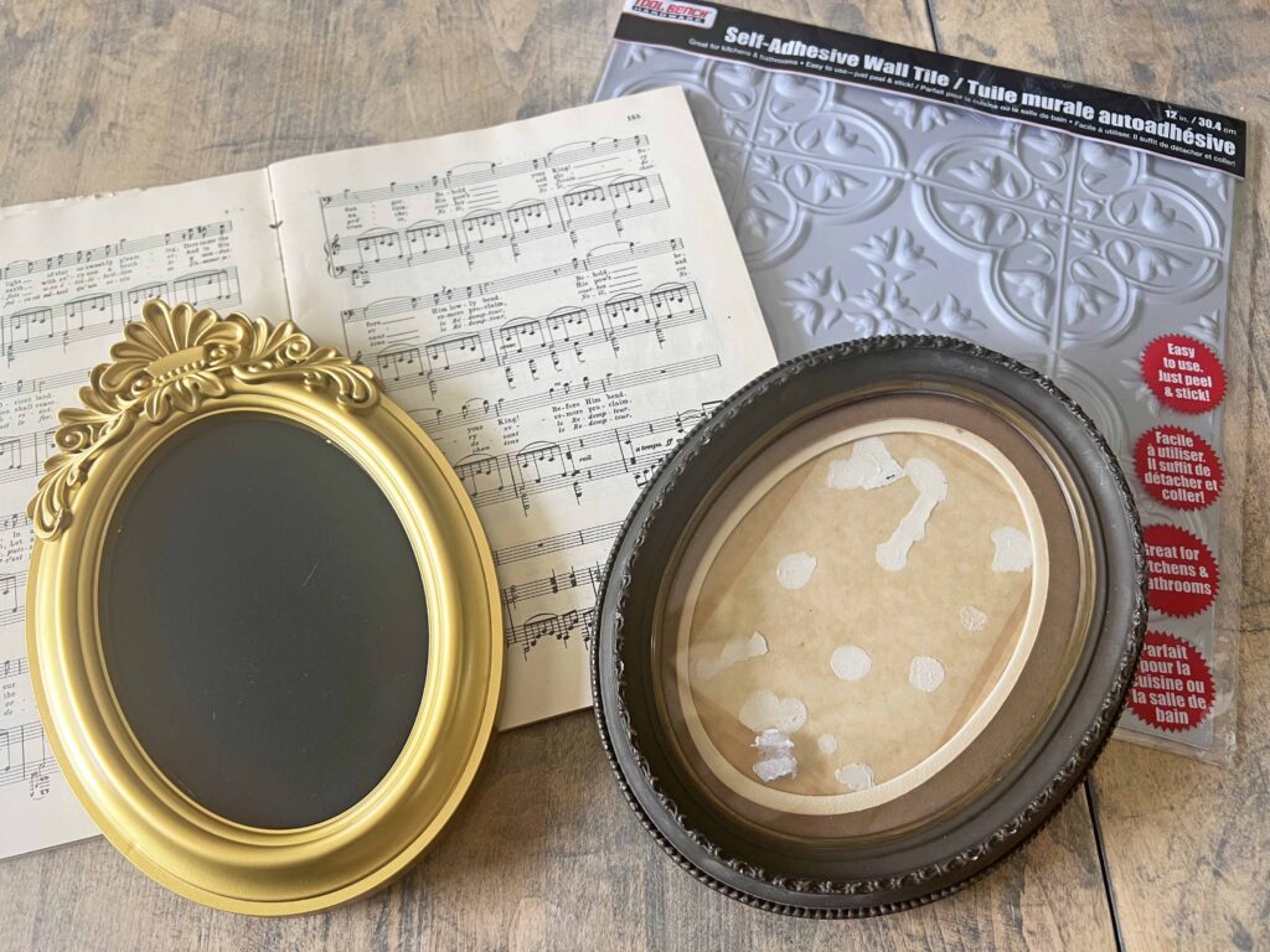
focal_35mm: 26
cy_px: 476
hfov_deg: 67.3
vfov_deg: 53.1
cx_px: 635
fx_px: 954
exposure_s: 1/73
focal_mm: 5.7
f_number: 1.5
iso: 125
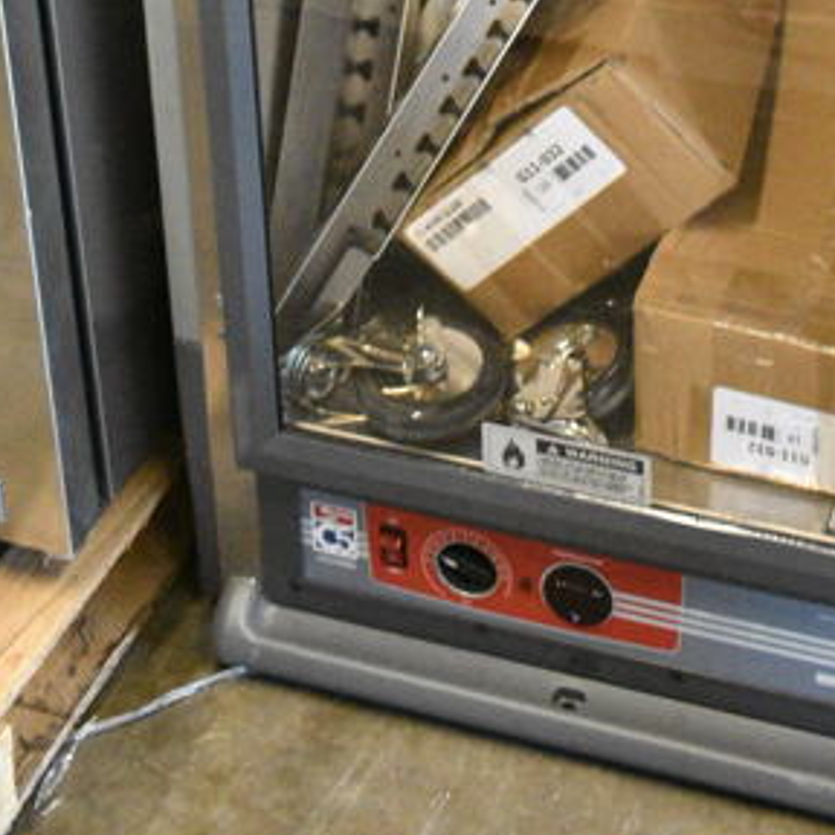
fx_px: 2211
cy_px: -465
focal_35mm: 81
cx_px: 591
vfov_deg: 18.6
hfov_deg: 21.3
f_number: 5
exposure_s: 1/125
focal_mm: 20
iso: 6400
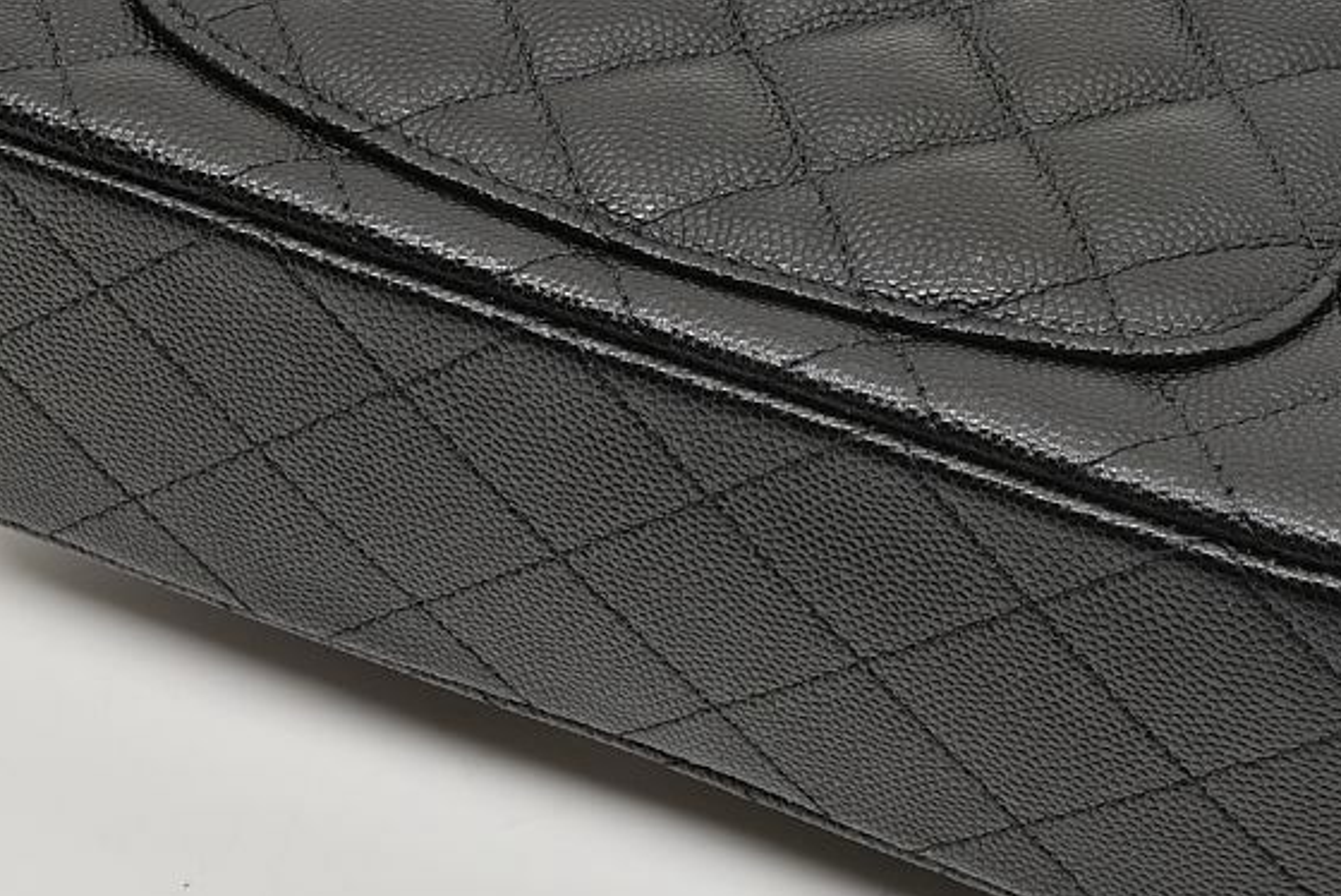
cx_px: 832
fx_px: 5665
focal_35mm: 152
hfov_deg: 13.5
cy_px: 292
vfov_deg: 9.0
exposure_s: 1/5
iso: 200
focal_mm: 85
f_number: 22
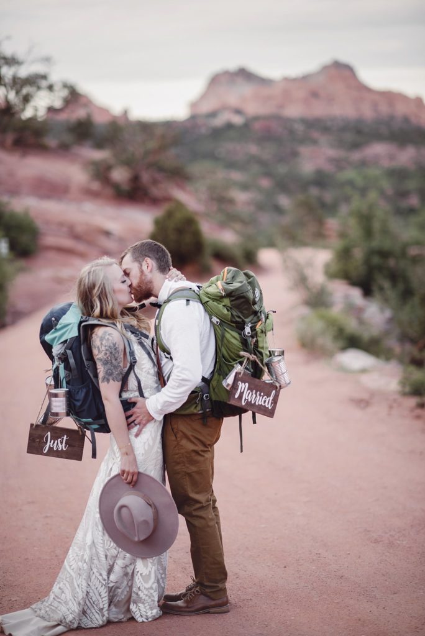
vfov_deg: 23.9
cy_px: 318
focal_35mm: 85
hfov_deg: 16.1
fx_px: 1503
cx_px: 212
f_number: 1.8
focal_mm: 85
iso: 200
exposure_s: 1/800
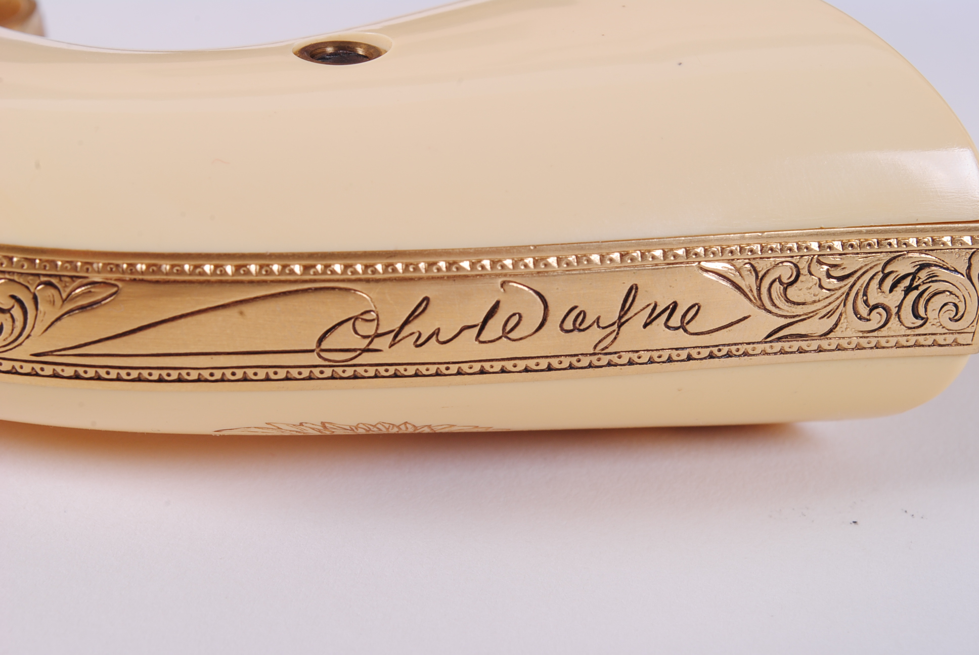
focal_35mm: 78
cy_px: 328
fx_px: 2124
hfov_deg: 26.0
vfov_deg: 17.5
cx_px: 490
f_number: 14
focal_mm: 52
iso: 100
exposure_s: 1/125
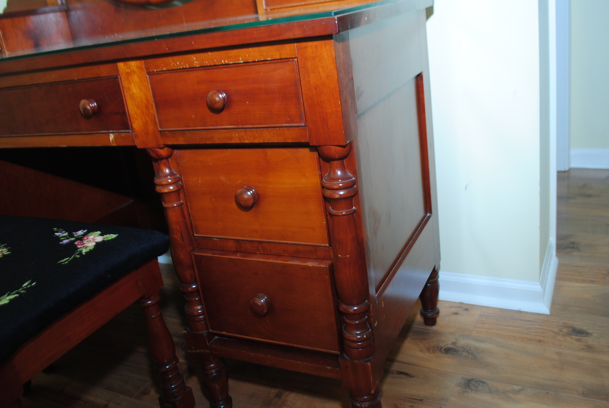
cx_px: 304
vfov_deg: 40.1
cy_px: 204
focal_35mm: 33
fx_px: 559
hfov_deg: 57.2
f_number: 4
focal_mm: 22
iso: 400
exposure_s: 1/25
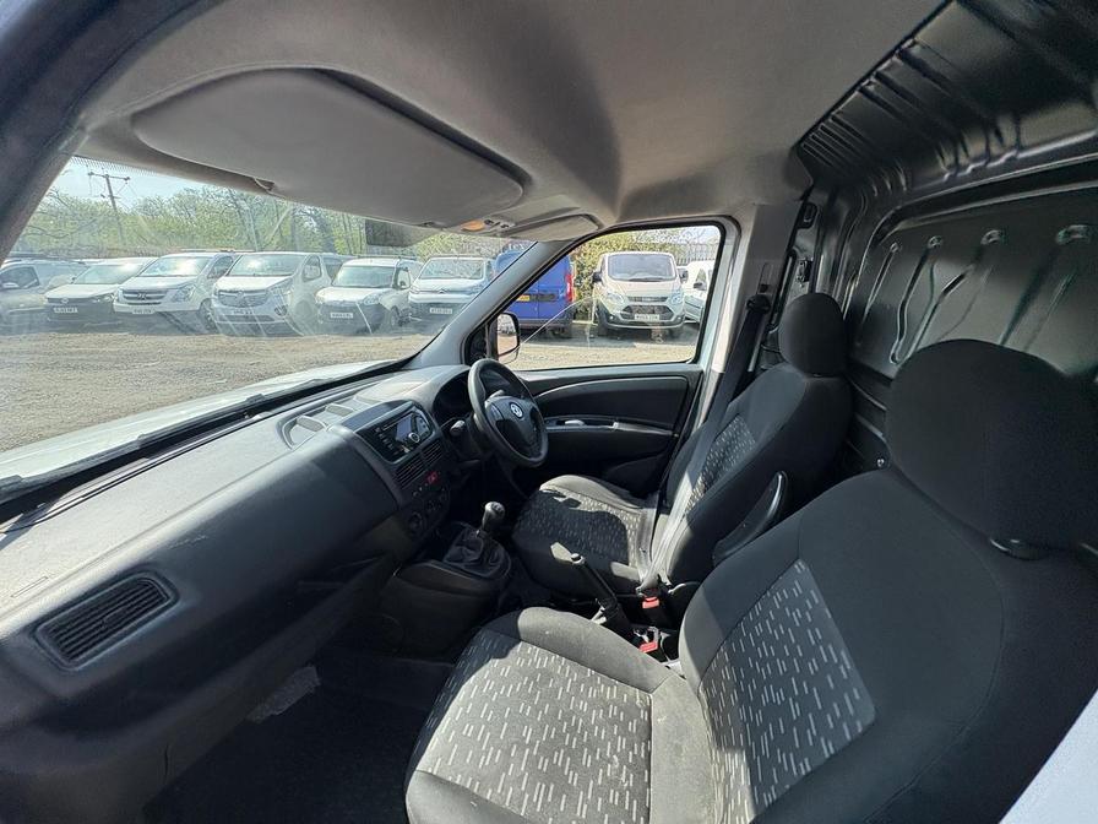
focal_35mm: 14
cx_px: 549
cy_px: 412
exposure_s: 1/501
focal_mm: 2.22
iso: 64
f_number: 2.2
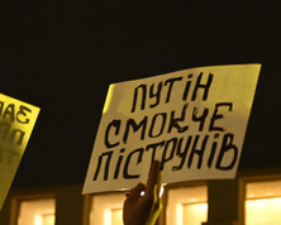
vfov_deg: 11.3
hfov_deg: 14.0
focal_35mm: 137
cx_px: 196
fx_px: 1140
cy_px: 149
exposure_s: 1/30
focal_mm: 72
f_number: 5.6
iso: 8000
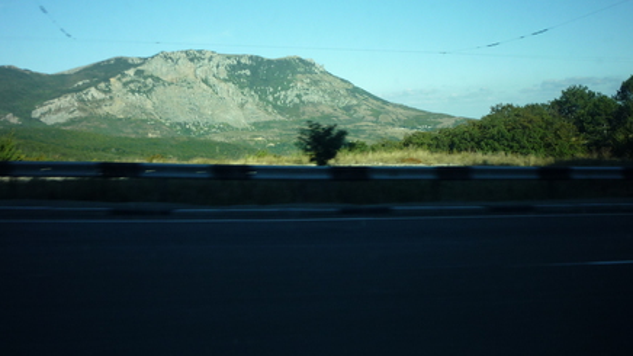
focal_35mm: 36
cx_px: 309
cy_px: 119
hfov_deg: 55.3
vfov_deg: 32.5
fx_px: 604
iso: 100
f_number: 4
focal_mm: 5.2
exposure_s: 1/100
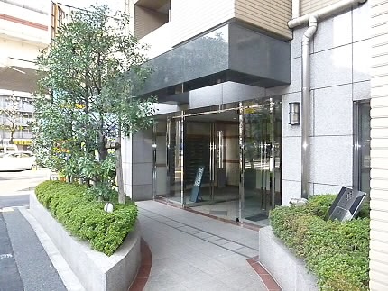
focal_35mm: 25
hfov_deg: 69.4
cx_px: 194
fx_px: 280
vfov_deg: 54.9
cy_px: 146
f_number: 9
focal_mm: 4.5
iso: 1600
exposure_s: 1/200
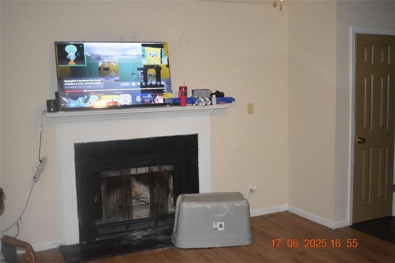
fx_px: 444
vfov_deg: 33.0
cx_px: 198
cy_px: 132
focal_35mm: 40
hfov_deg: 47.9
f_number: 4
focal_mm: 27
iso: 2200
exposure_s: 1/60
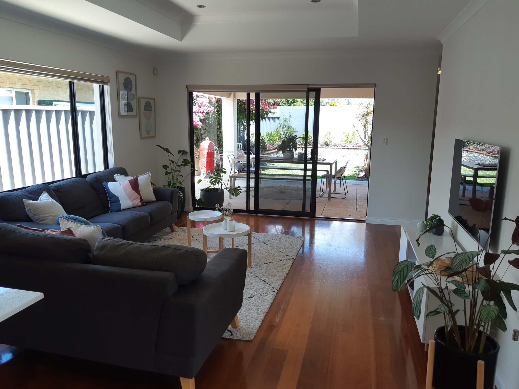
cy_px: 194
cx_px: 260
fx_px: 390
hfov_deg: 67.3
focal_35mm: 26
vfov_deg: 53.1
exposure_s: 1/152
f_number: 1.7
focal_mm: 3.93
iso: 40
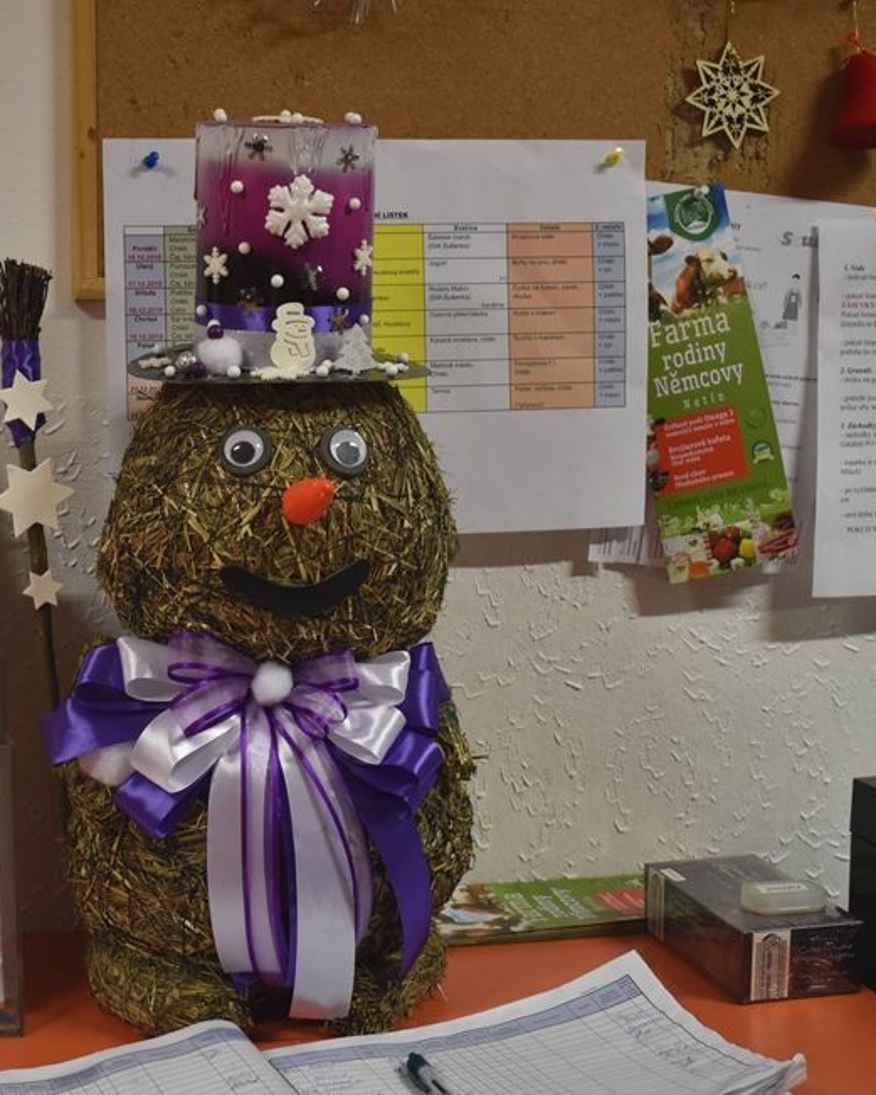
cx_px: 208
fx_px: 2009
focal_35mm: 62
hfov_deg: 24.3
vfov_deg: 30.5
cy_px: 522
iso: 1400
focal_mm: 28
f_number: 4.2
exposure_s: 1/50
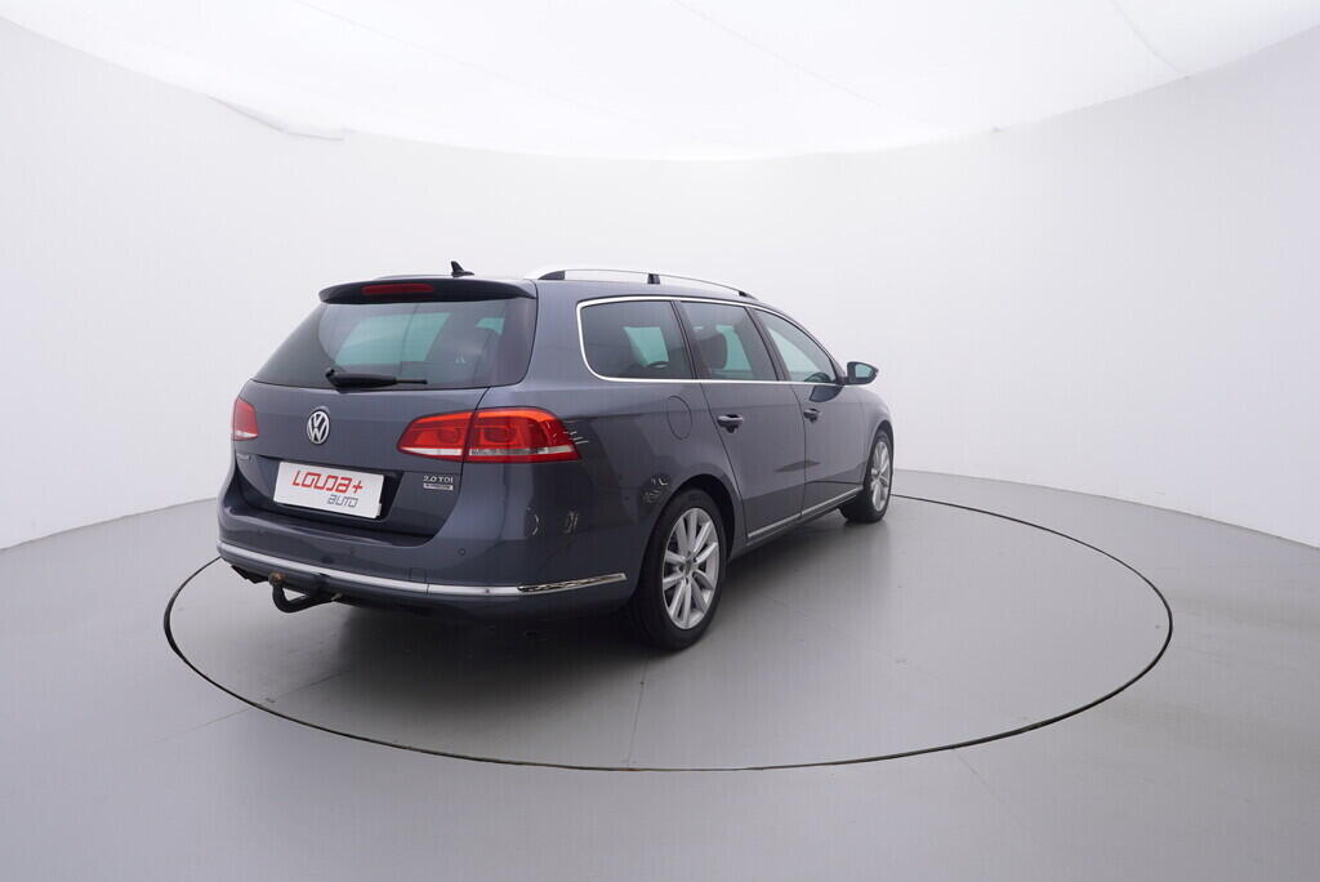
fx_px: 825
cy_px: 441
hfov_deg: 77.3
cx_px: 660
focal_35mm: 22
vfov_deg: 56.2
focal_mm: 15
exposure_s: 1/80
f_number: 5
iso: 200
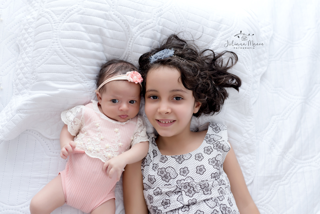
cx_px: 160
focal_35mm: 35
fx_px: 311
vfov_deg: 37.9
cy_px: 107
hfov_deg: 54.4
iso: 400
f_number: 3.2
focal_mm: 35
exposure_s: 1/100
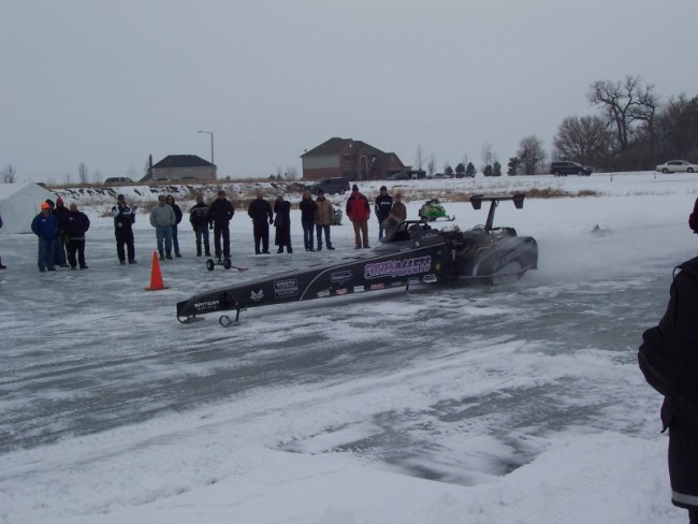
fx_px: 1069
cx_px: 349
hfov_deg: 36.2
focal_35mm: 53
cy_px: 262
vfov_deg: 27.5
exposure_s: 1/750
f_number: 6.7
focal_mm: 8.6
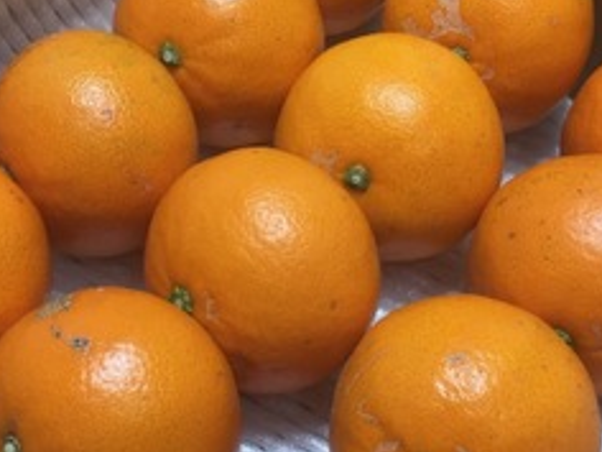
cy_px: 281
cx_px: 309
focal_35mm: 59
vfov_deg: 24.8
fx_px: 1026
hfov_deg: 32.7
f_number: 2.2
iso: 32
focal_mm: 4.15
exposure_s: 1/30
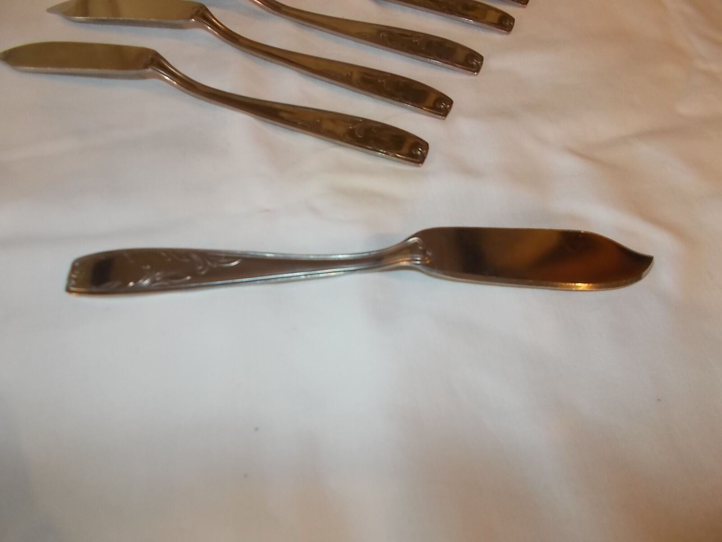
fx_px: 542
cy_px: 271
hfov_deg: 67.3
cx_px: 361
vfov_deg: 53.1
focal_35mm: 26
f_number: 3.2
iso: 200
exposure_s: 1/25
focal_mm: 4.6
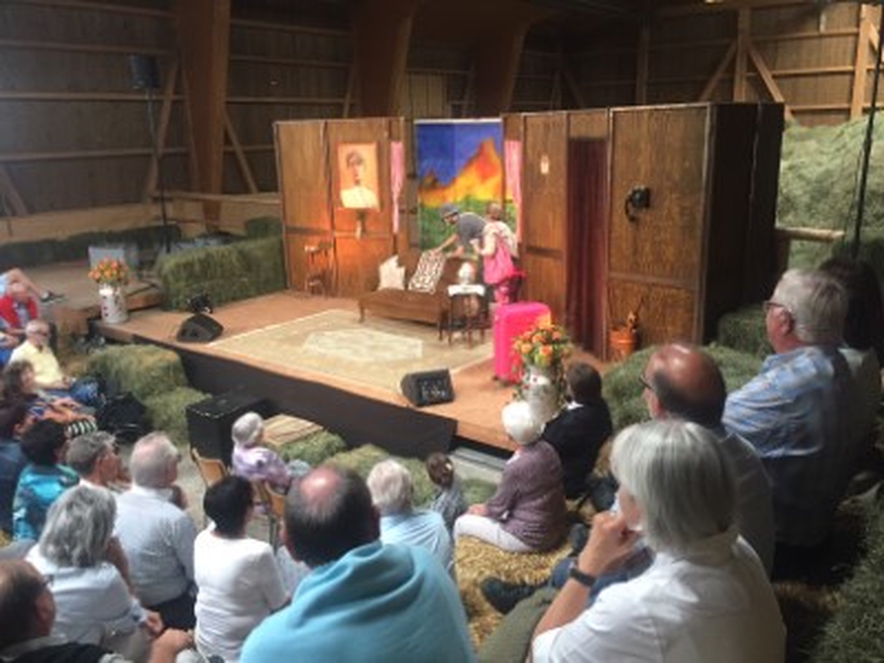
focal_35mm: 29
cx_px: 442
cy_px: 332
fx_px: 741
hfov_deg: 61.7
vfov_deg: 48.2
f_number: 2.2
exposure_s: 1/33
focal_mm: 4.15
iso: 200
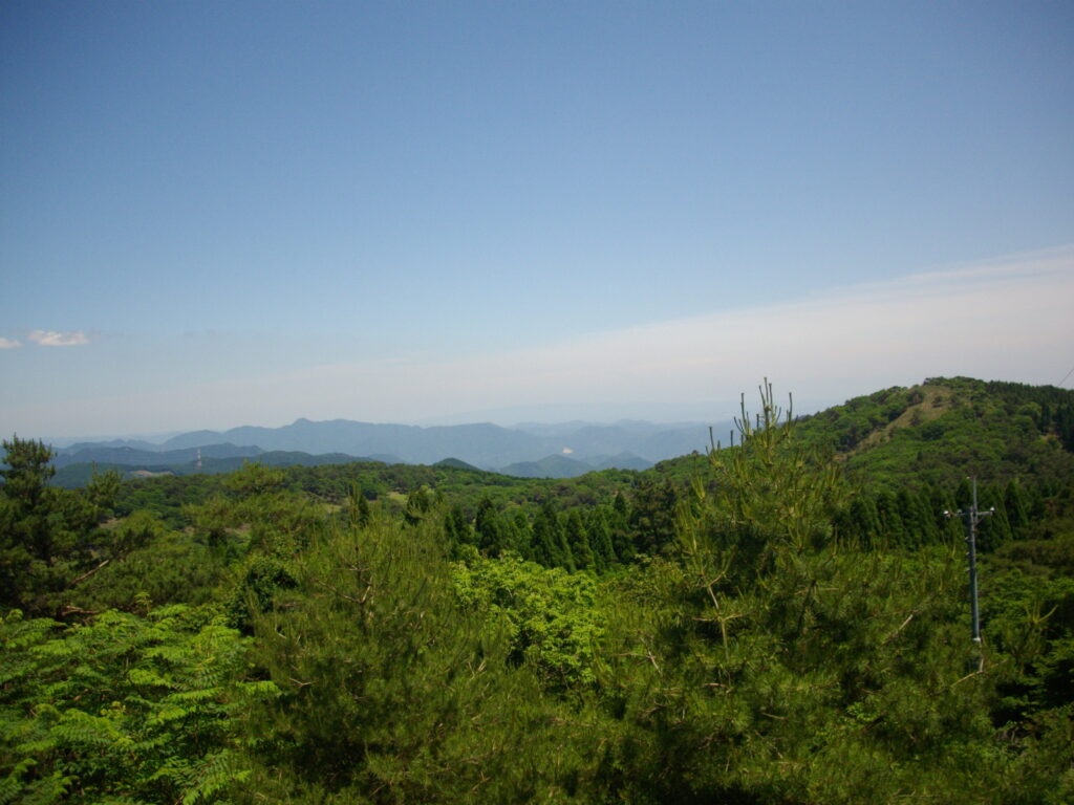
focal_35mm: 37
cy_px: 402
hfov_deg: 50.1
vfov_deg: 38.7
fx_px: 1148
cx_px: 537
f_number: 5.6
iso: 100
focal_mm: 6.2
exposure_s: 1/400
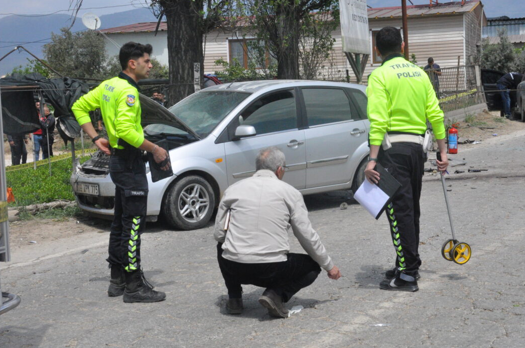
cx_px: 270
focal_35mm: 70
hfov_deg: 28.9
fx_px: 1020
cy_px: 160
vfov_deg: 19.4
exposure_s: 1/1250
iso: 2000
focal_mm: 38
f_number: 18
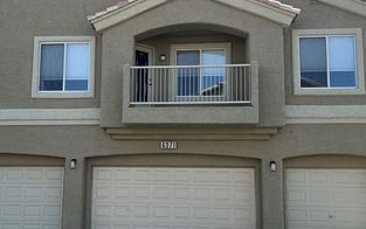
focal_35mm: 44
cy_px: 127
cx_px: 160
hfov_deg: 45.2
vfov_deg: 29.2
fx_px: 439
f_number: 1.5
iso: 50
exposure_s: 1/1808
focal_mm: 5.7
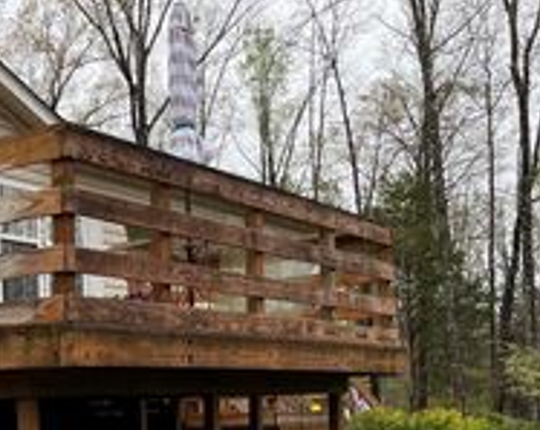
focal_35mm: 68
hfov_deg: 25.6
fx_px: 1085
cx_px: -75
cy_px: 400
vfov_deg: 21.8
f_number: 1.6
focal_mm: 5.1
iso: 50
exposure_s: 1/864
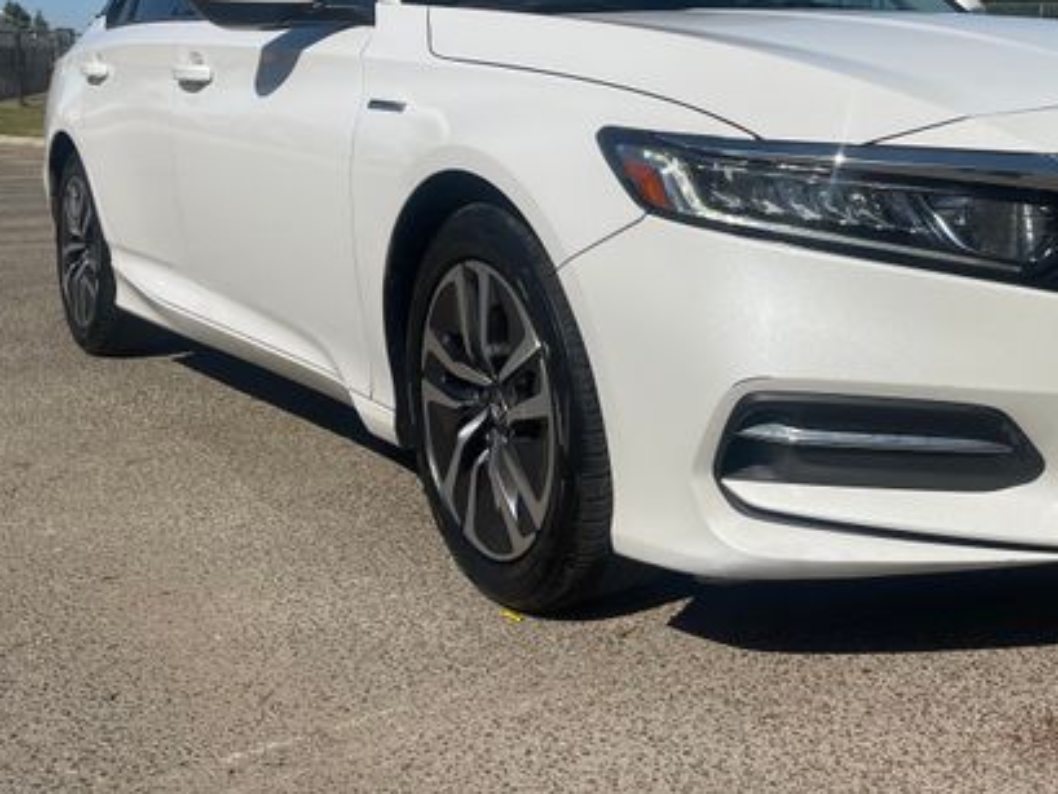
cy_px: 233
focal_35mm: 44
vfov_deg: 32.5
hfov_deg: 41.5
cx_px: 810
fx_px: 1345
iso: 32
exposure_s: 1/9174
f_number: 1.6
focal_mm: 5.1
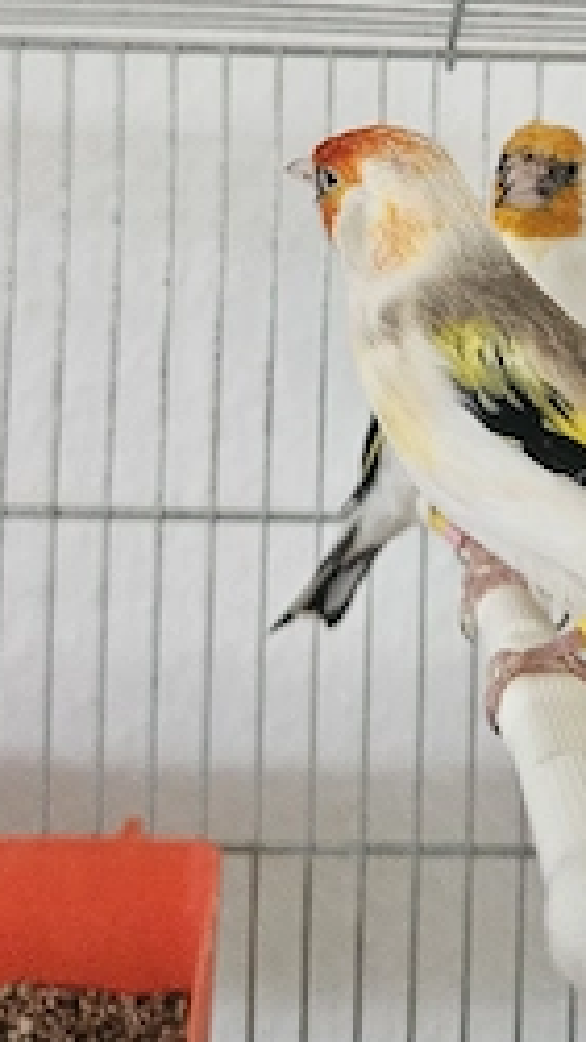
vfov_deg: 48.2
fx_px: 1106
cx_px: 428
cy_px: 237
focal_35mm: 40
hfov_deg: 29.3
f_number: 1.8
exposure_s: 1/101
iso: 800
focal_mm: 5.4
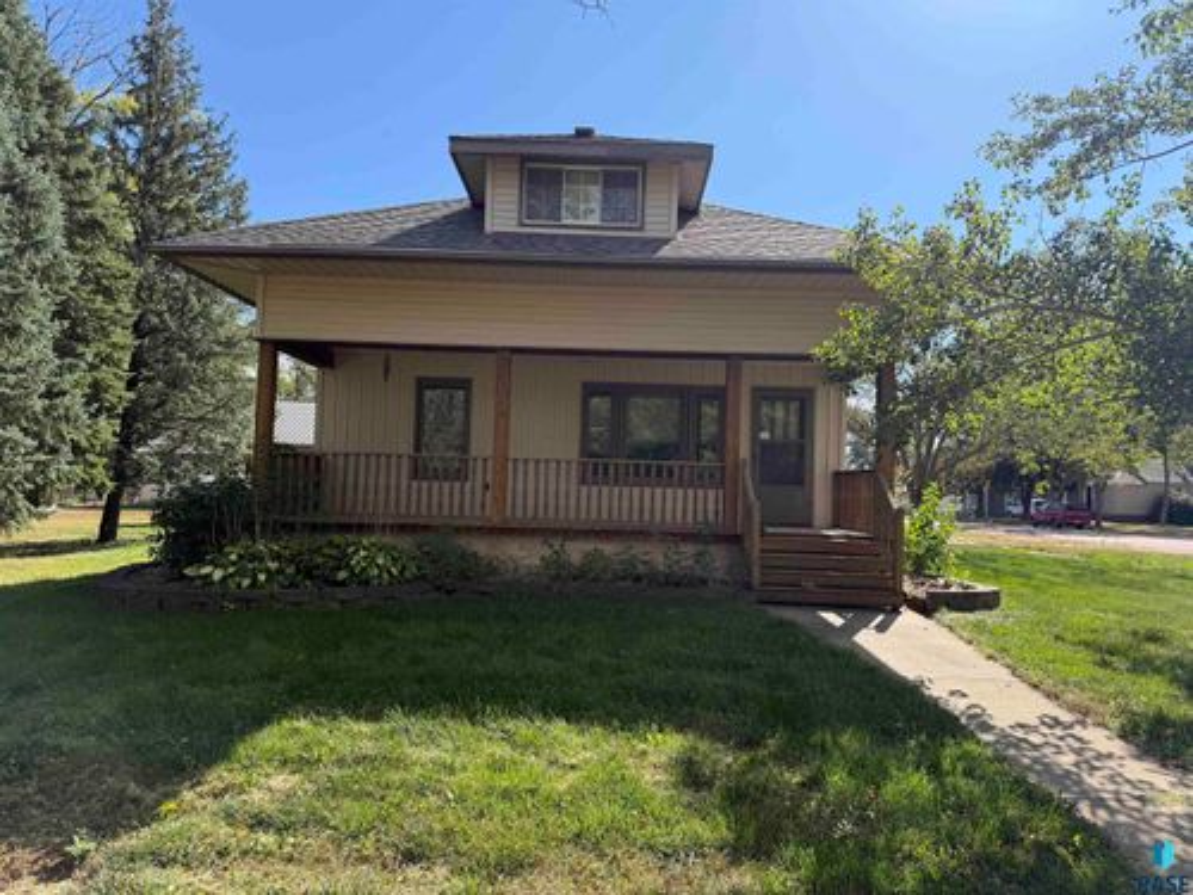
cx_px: 596
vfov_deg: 56.8
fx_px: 827
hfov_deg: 71.6
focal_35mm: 24
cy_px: 448
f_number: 1.78
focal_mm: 6.76
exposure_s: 1/2445
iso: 100
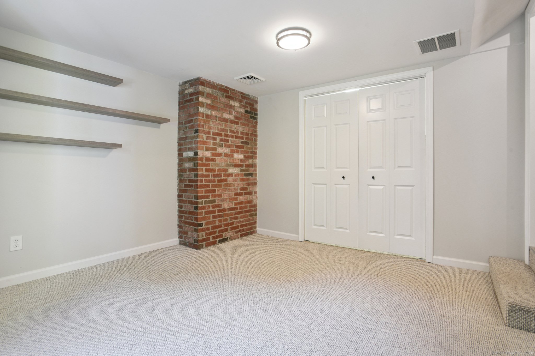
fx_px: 253
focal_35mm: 17
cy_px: 178
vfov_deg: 70.4
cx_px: 268
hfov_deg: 93.3
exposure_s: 1/8
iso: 400
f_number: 11
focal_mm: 17
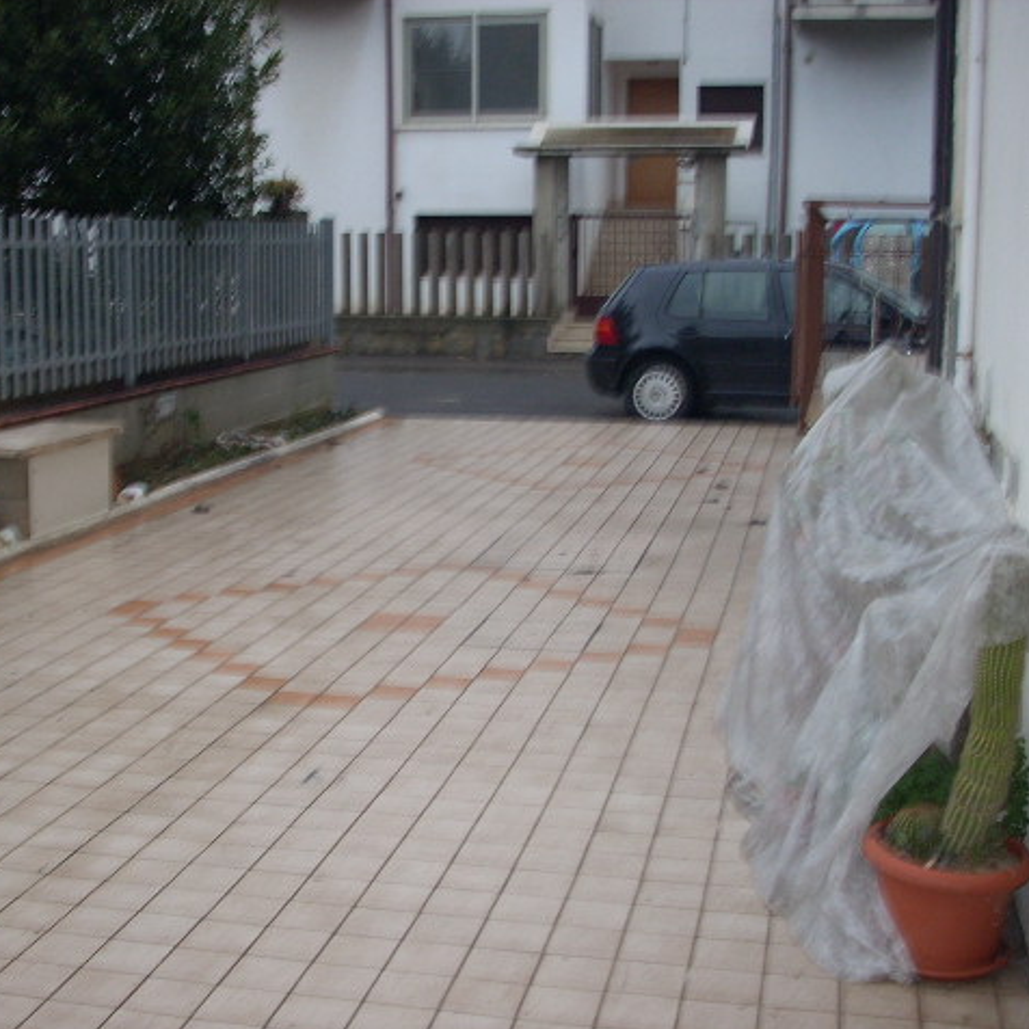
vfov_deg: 38.3
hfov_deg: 38.2
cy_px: 514
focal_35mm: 44
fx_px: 1480
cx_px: 419
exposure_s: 1/30
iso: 100
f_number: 2.8
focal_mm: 6.2
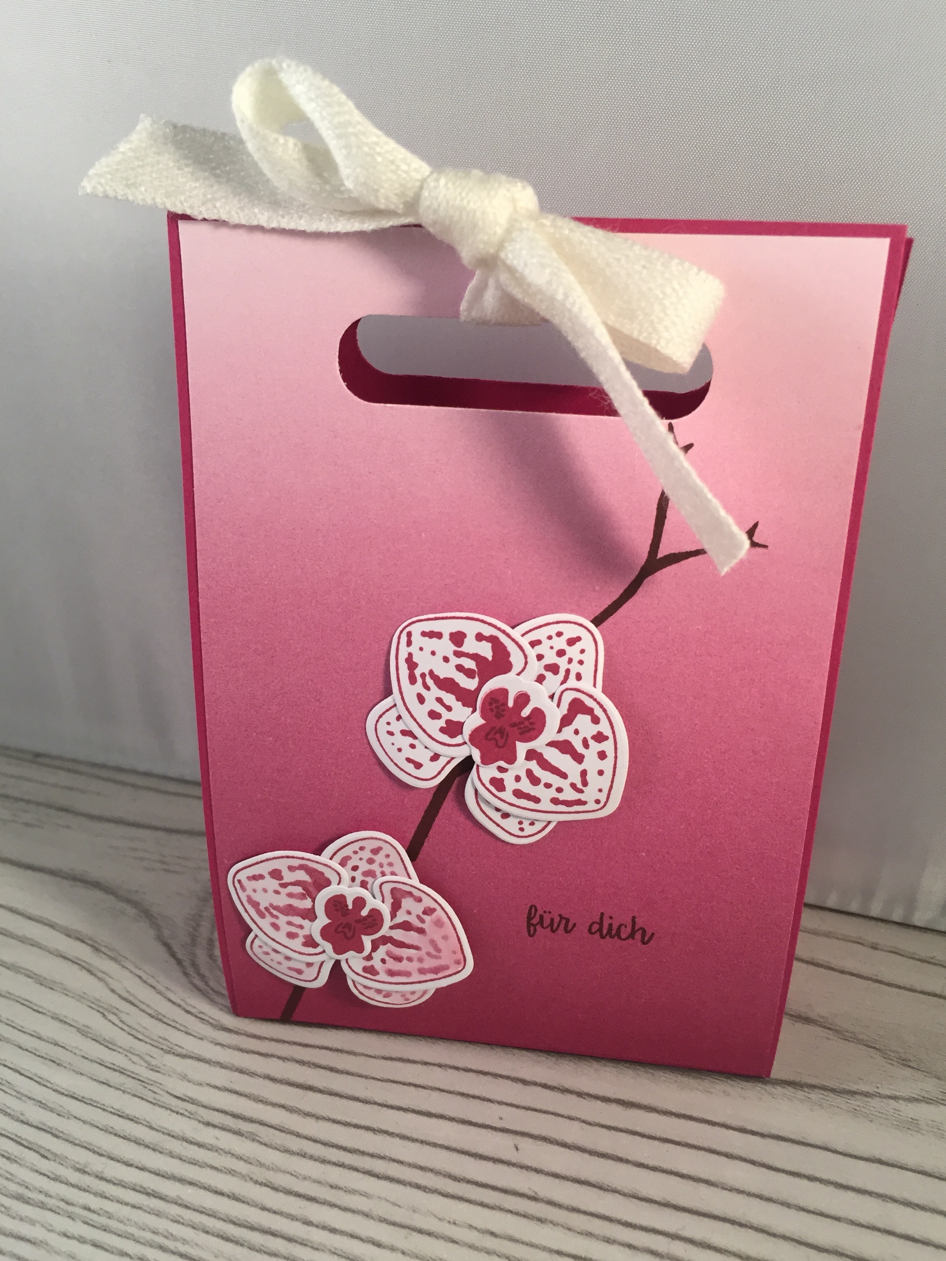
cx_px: 474
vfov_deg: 60.0
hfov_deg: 46.8
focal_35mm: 30
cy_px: 629
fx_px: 1093
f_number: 2.2
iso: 50
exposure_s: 1/33
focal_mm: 4.15
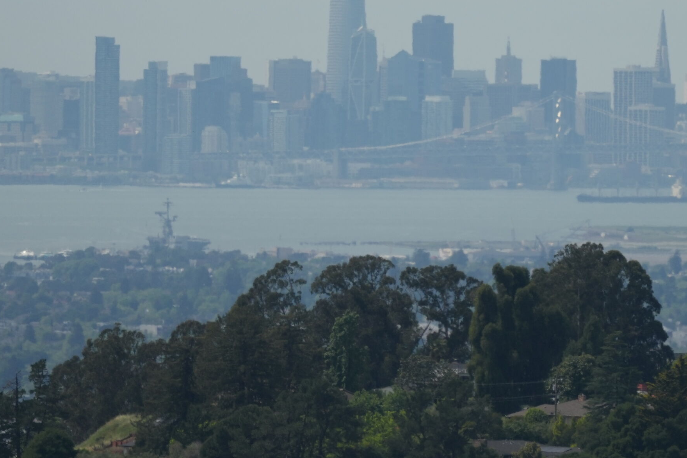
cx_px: 467
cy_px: 98
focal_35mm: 982
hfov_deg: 2.1
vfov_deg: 1.4
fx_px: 18737
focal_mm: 400
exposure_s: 1/2500
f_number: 6.3
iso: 320
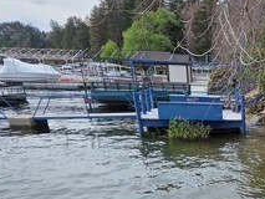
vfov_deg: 31.8
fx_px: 299
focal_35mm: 39
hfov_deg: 41.2
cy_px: 228
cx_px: 270
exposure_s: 1/1384
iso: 40
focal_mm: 2.2
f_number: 1.9
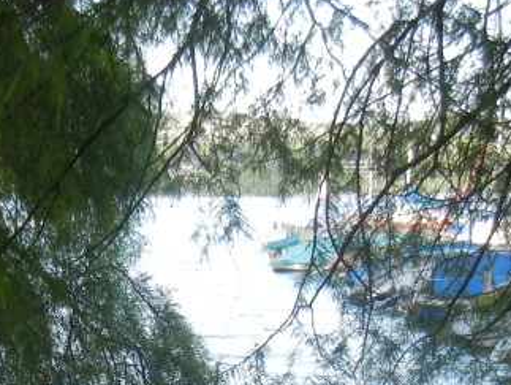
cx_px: 40
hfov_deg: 20.2
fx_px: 1404
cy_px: 499
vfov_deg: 14.9
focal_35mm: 95
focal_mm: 5.4
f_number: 3.5
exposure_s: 1/157
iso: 160
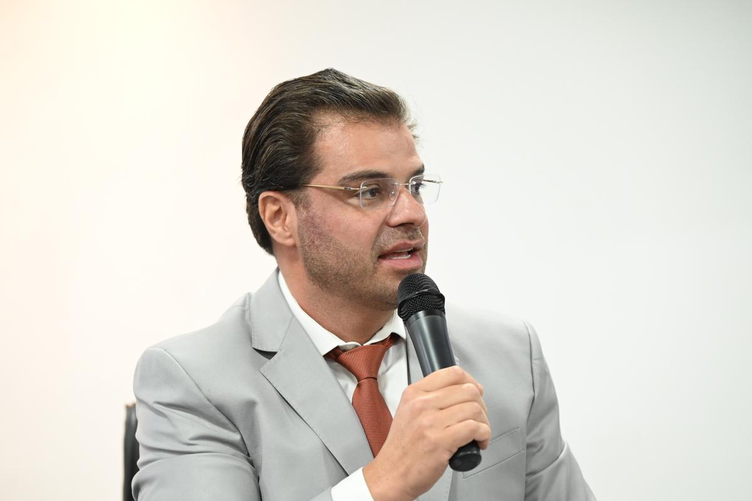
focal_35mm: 103
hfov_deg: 19.8
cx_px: 376
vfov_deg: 13.3
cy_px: 250
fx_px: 2151
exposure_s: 1/100
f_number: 4
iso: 3200
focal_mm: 103
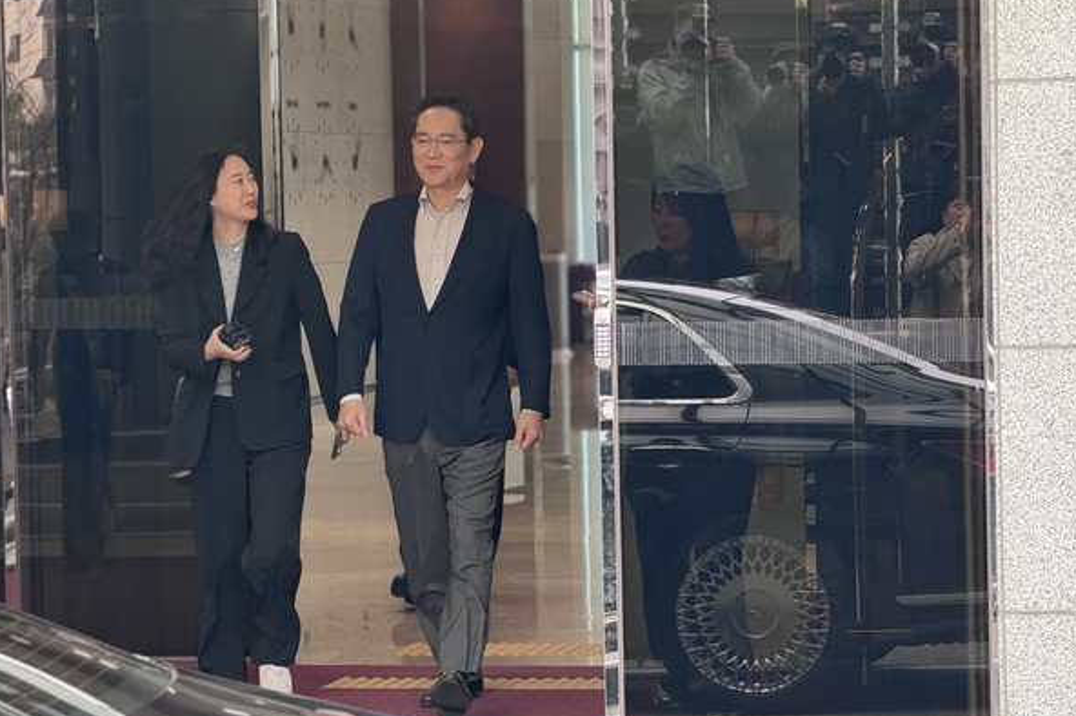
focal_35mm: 135
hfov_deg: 15.2
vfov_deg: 10.1
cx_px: 503
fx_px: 4033
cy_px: 394
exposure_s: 1/99
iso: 200
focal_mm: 15.66
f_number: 2.8
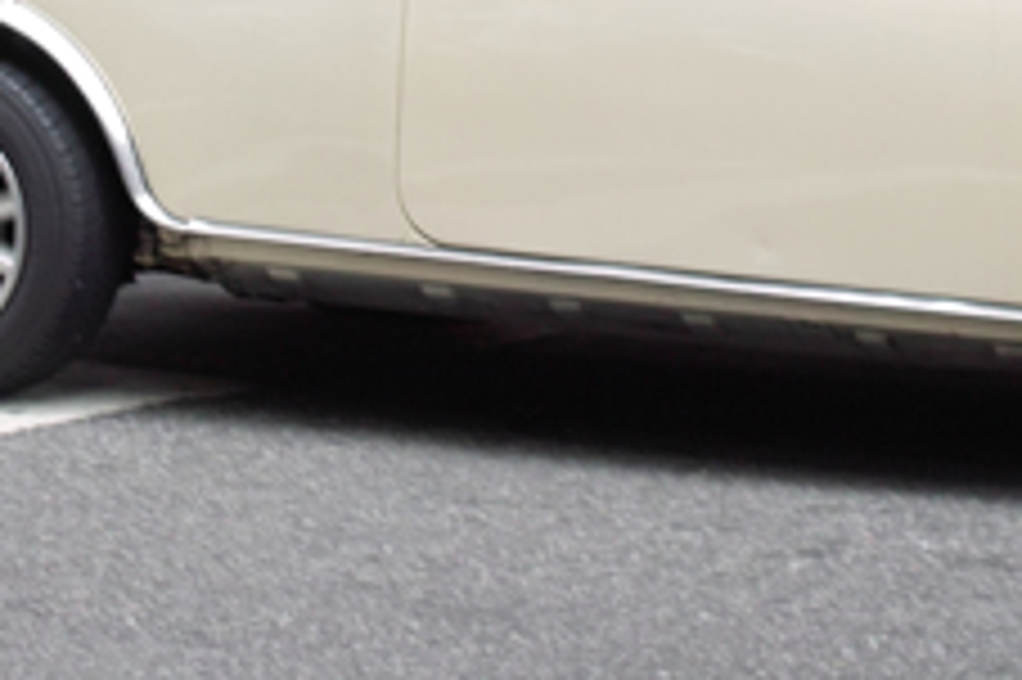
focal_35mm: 185
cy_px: -239
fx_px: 5248
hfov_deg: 11.0
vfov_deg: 7.3
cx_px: 68
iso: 100
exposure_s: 1/100
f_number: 2.8
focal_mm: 24.2
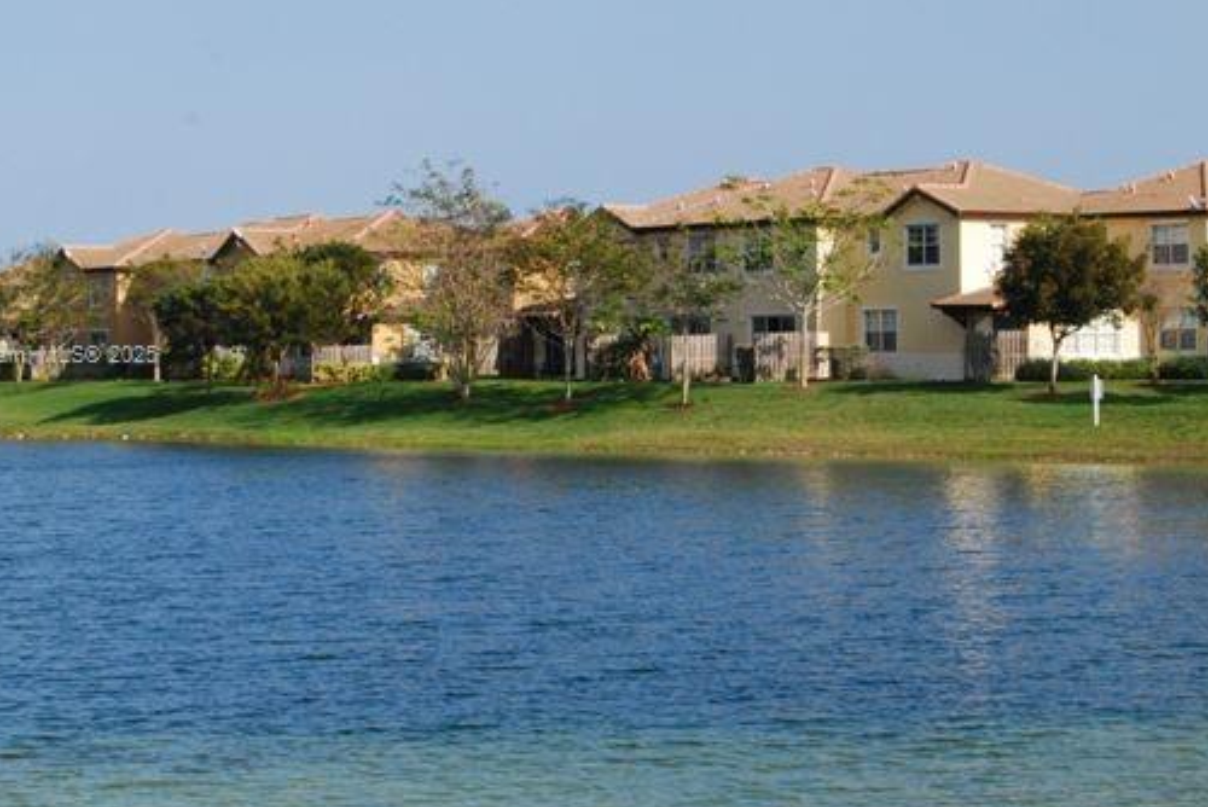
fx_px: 3547
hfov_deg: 19.3
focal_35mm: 106
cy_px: 358
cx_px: 597
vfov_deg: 13.0
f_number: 13
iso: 800
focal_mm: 55
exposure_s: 1/640
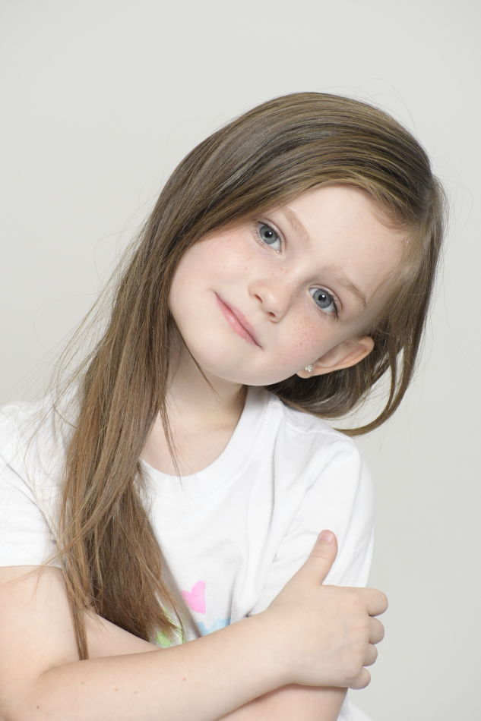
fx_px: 5854
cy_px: 360
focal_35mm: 292
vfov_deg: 7.1
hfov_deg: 4.7
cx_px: 240
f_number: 9
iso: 2500
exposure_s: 1/200
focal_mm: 195
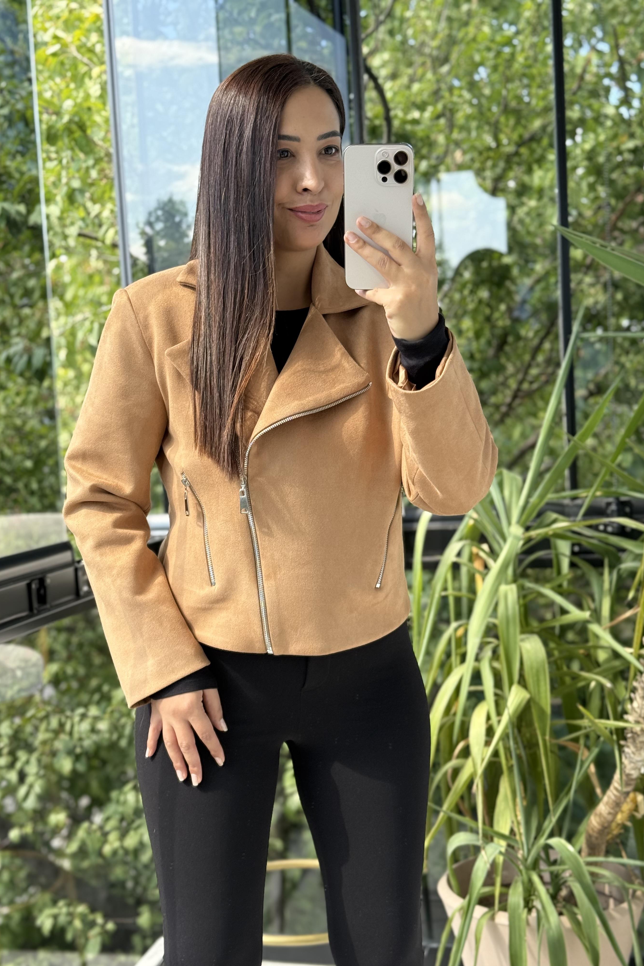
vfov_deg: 39.6
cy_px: 483
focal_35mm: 50
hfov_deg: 27.0
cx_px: 287
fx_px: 1342
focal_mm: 6.76
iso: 80
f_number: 1.78
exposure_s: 1/245
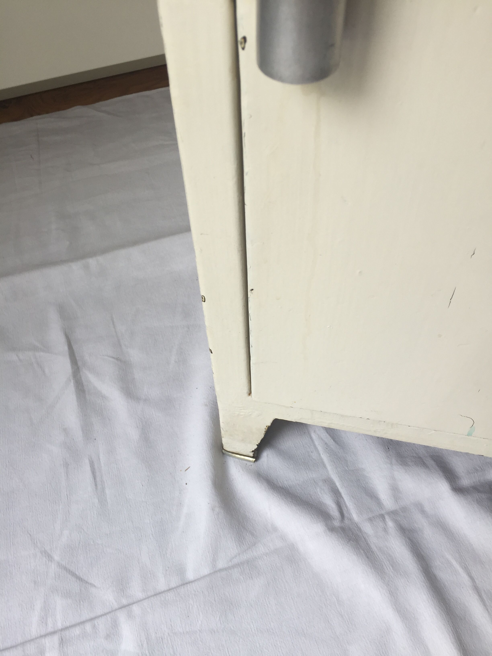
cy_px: 328
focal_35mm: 29
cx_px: 246
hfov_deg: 48.2
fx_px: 550
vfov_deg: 61.7
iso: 32
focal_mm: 4.15
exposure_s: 1/100
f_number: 2.2
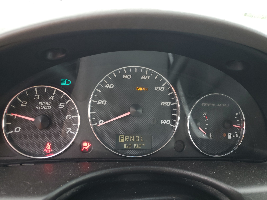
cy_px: 100
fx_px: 201
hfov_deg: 67.3
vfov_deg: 53.1
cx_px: 134
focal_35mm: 26
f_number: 1.5
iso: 58
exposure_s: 1/60.2
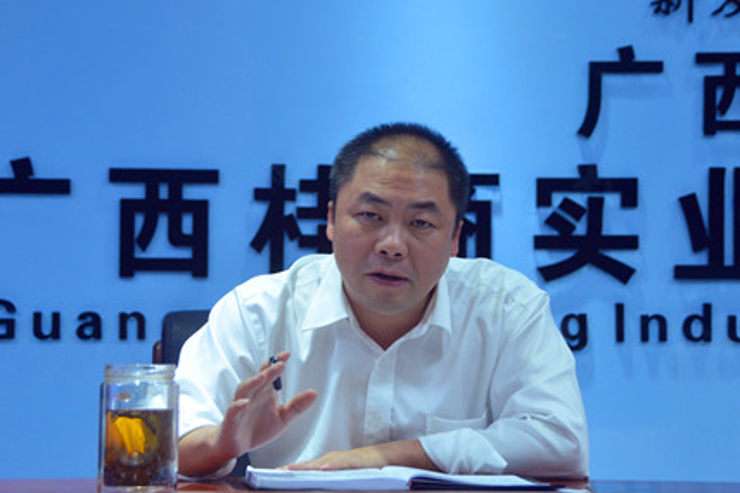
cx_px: 361
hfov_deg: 19.5
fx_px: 2157
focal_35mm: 105
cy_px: 253
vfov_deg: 13.0
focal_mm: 60
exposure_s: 1/100
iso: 2000
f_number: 4.8
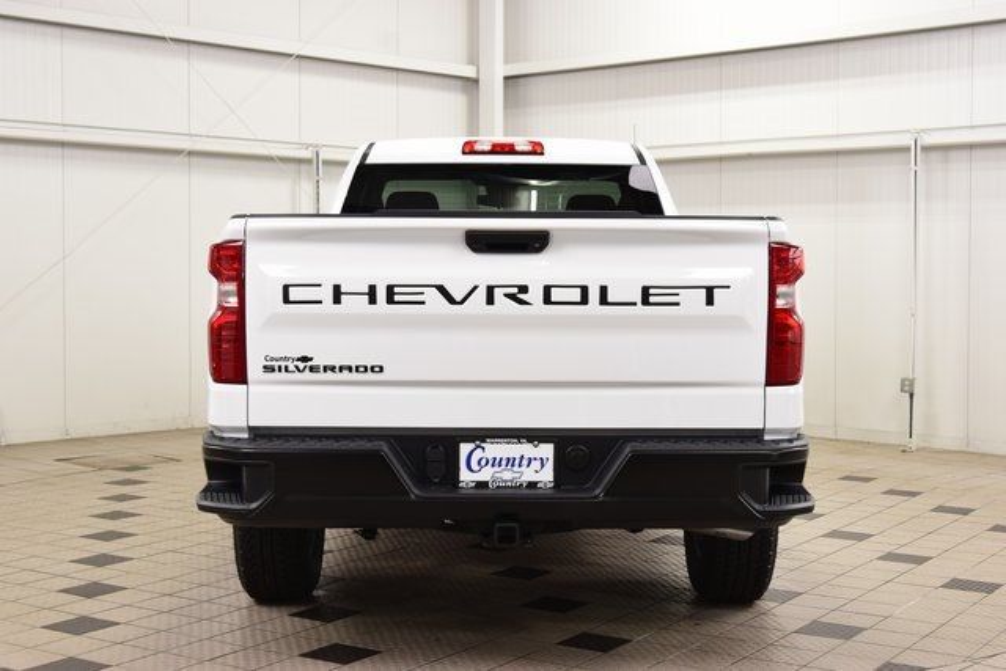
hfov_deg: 37.8
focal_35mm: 52
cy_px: 336
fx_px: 1467
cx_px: 503
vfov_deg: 25.8
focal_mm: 35
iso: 720
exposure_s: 1/30
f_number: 7.1
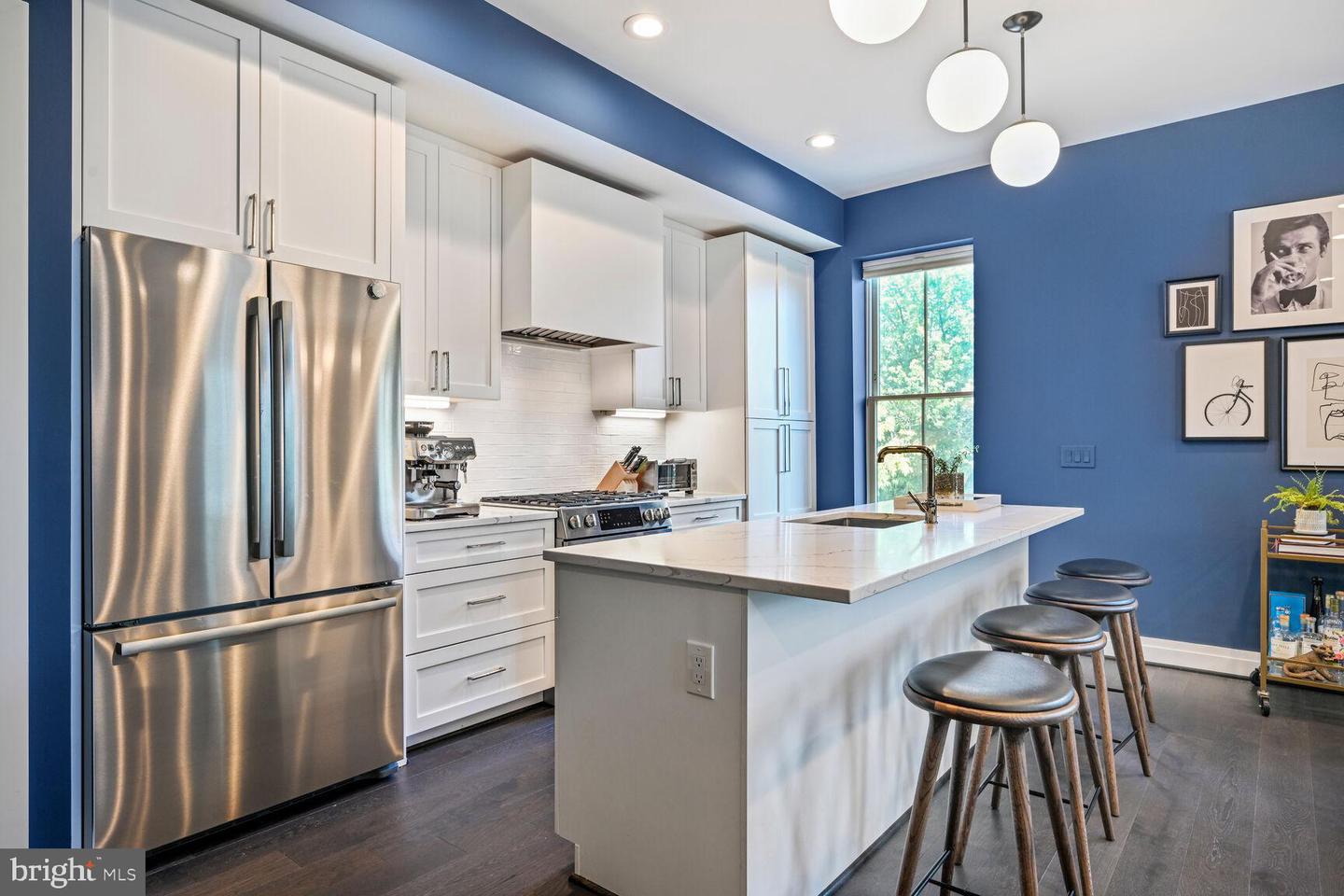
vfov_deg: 63.2
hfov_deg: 85.4
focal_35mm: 20
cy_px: 448
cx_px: 672
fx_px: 728
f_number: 9
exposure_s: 1/5
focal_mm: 19.5
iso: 200
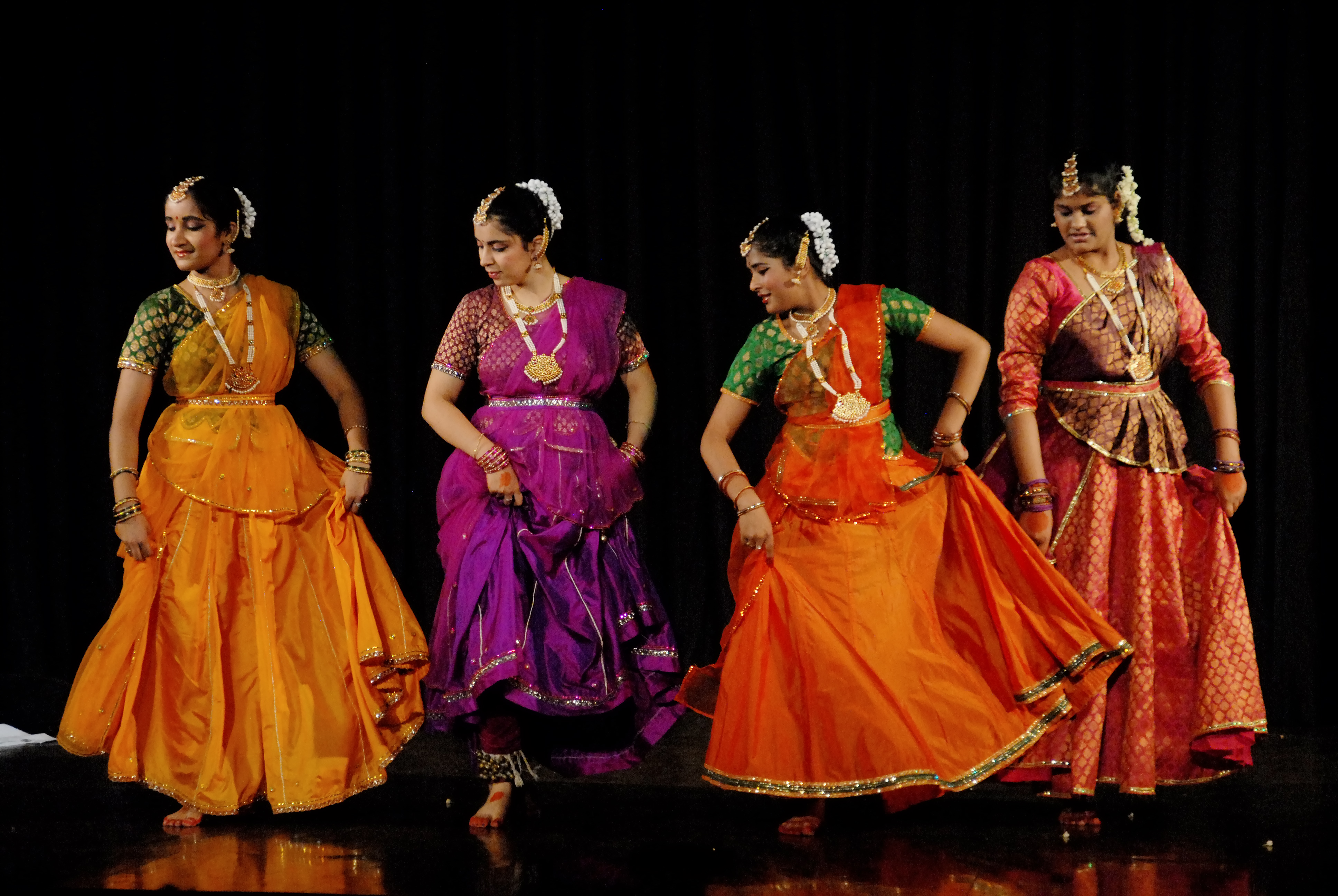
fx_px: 3684
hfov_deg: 20.6
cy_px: 448
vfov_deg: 13.9
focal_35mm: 99
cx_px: 669
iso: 1000
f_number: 4
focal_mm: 66
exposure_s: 1/200
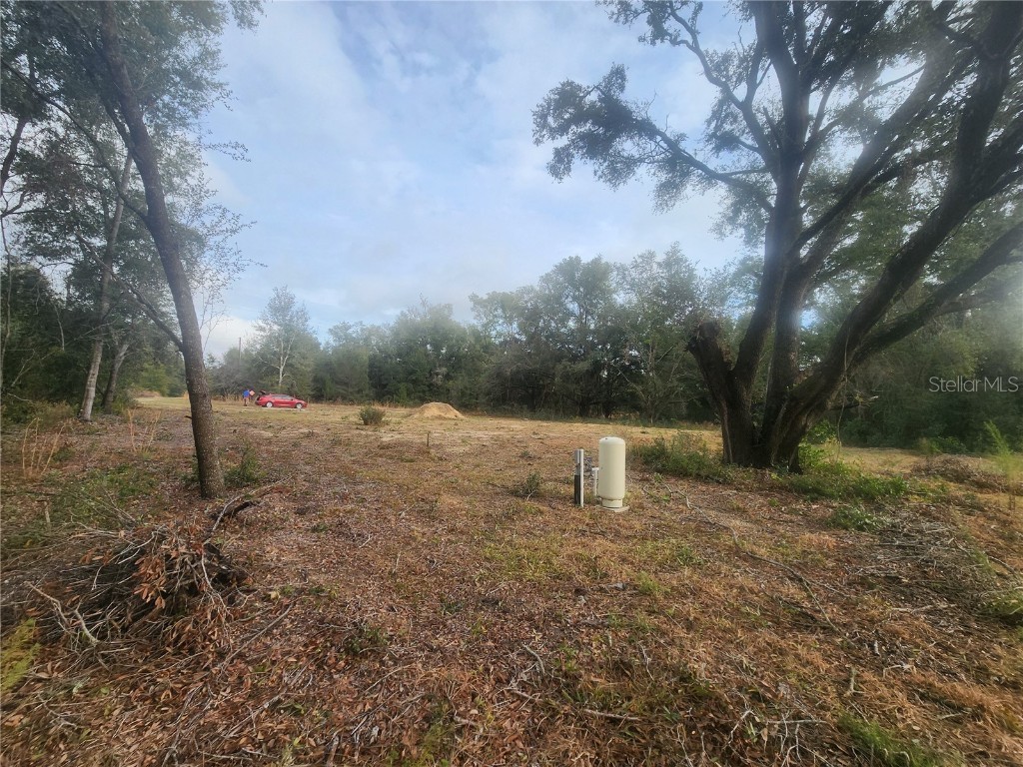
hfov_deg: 106.2
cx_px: 512
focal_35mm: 13
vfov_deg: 89.9
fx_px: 384
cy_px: 384
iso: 50
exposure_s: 1/607
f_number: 2.2
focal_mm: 2.2
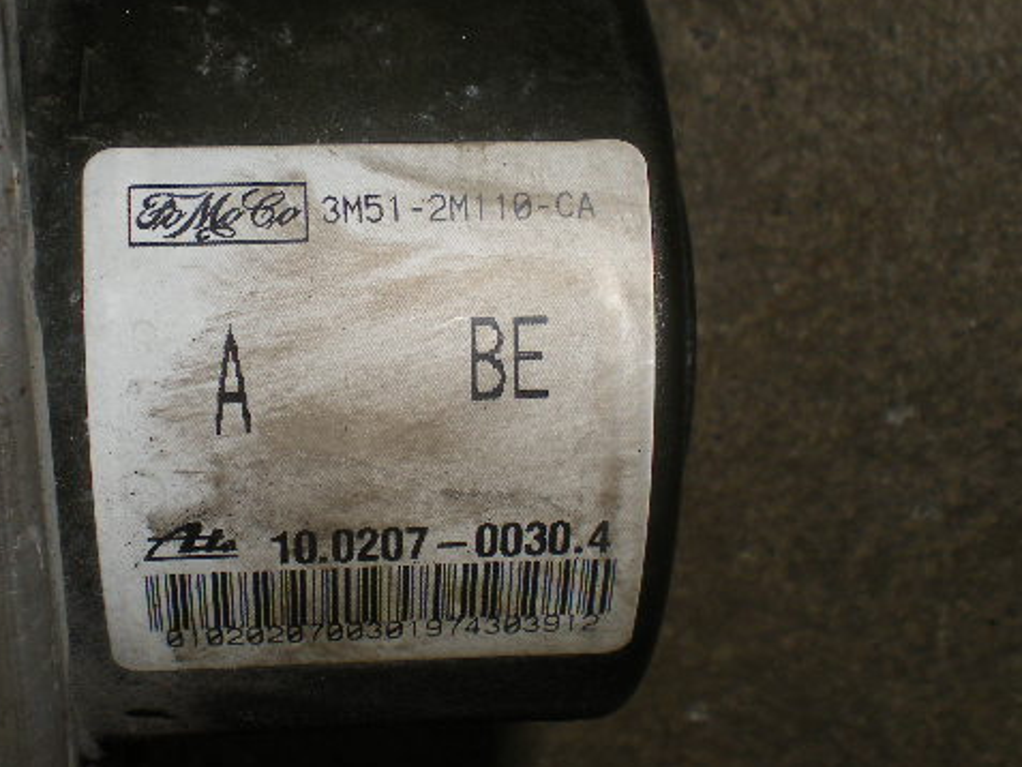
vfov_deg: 28.6
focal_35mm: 51
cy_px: 403
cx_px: 411
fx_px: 1506
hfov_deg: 37.3
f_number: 4.6
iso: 64
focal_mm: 6.3
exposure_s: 1/60
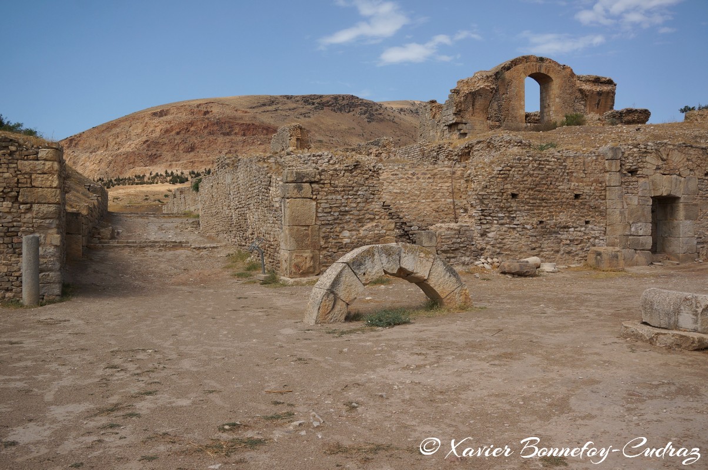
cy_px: 235
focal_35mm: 36
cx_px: 354
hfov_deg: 53.2
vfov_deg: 36.8
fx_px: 707
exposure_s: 1/1000
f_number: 5
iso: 100
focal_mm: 24
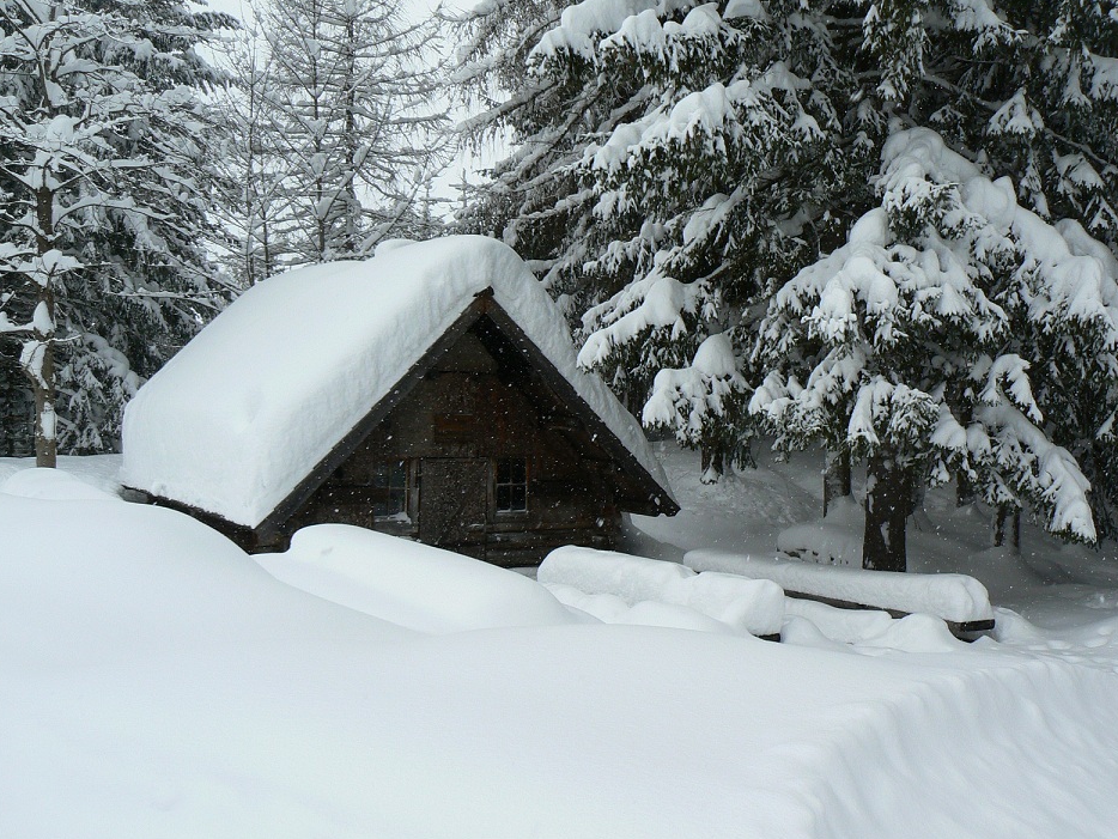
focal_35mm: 37
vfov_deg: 38.7
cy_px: 421
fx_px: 1195
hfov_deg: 50.1
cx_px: 558
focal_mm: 6
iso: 80
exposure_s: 1/500
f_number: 6.3
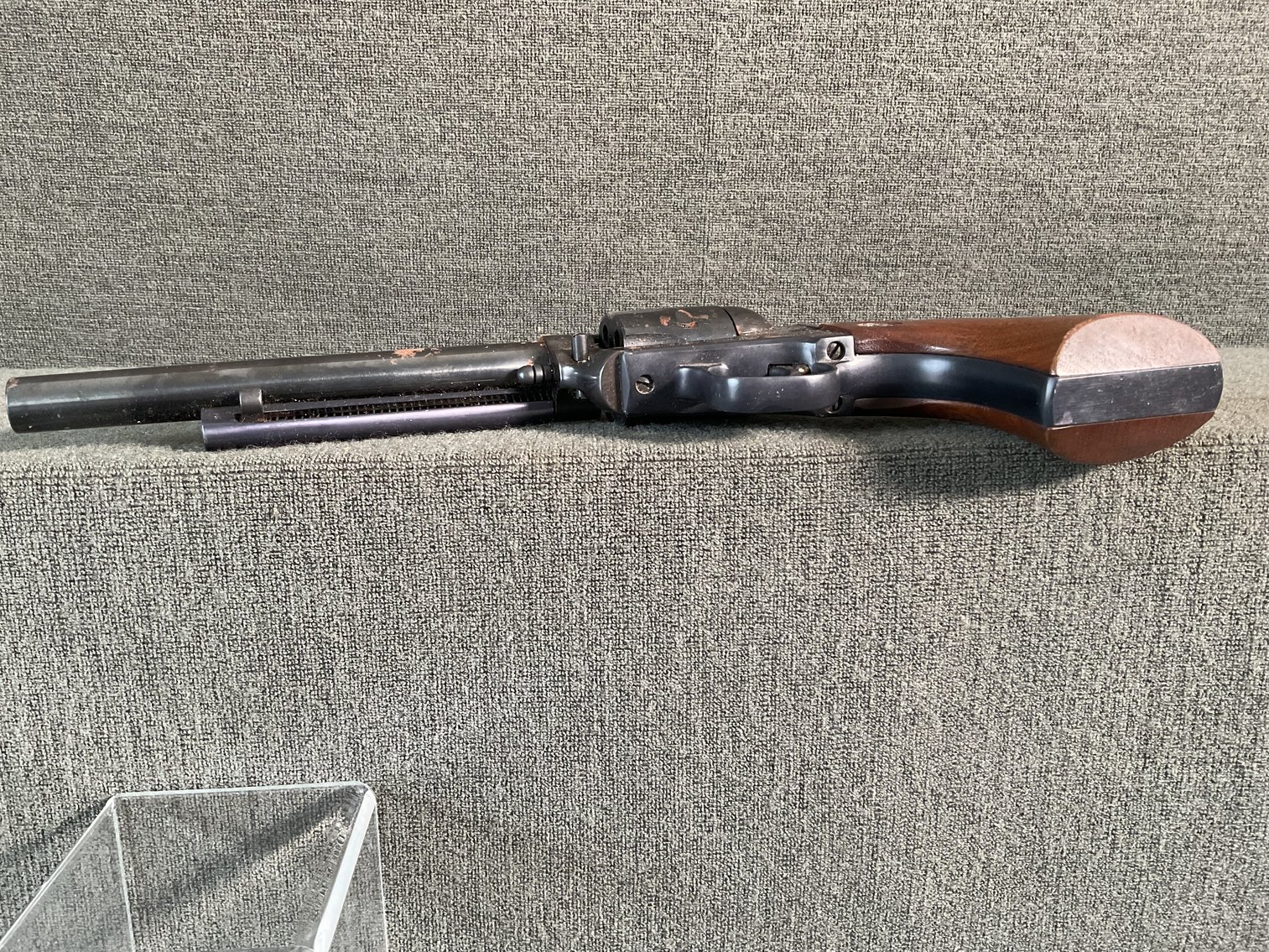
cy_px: 476
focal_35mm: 29
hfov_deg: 61.7
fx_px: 1063
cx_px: 634
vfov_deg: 48.2
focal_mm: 3
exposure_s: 1/40
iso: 200
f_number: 1.8
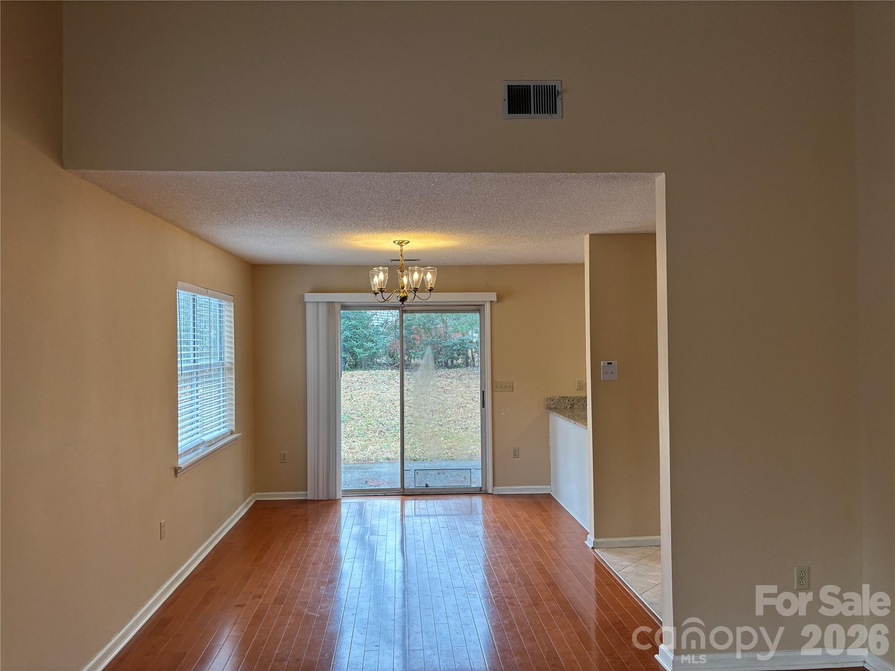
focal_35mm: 26
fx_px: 672
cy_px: 336
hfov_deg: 67.3
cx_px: 448
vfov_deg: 53.1
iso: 100
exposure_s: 1/120
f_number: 1.6
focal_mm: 5.96
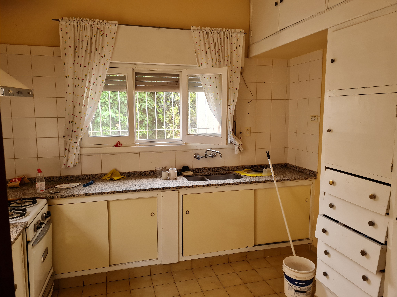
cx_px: 198
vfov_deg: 53.1
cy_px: 148
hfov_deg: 67.3
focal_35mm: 26
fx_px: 298
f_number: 1.8
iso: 200
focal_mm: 5.4
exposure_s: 1/100
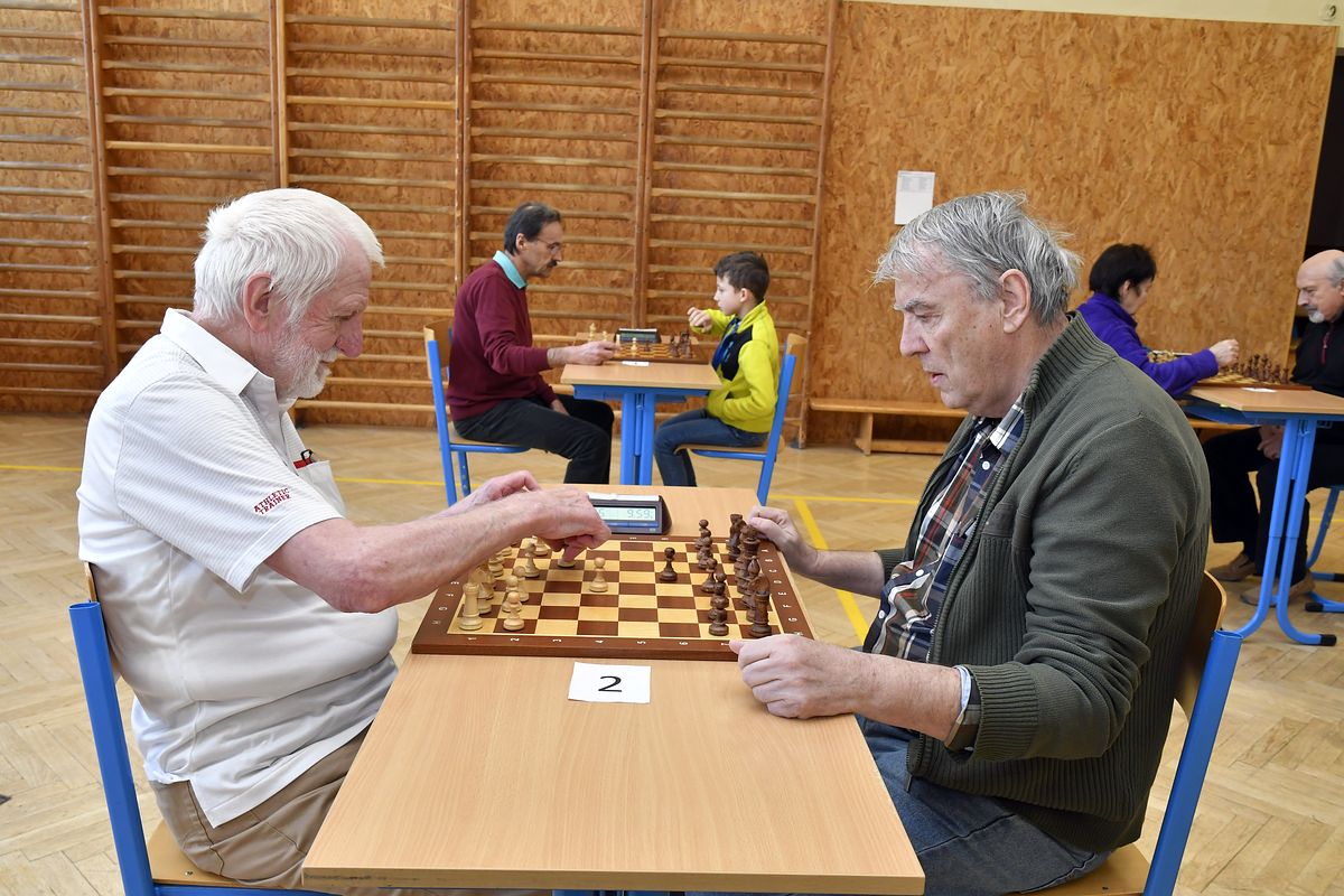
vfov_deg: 43.6
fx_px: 1120
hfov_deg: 61.9
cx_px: 672
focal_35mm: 30
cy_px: 448
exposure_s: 1/160
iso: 1250
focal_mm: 20
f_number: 6.3
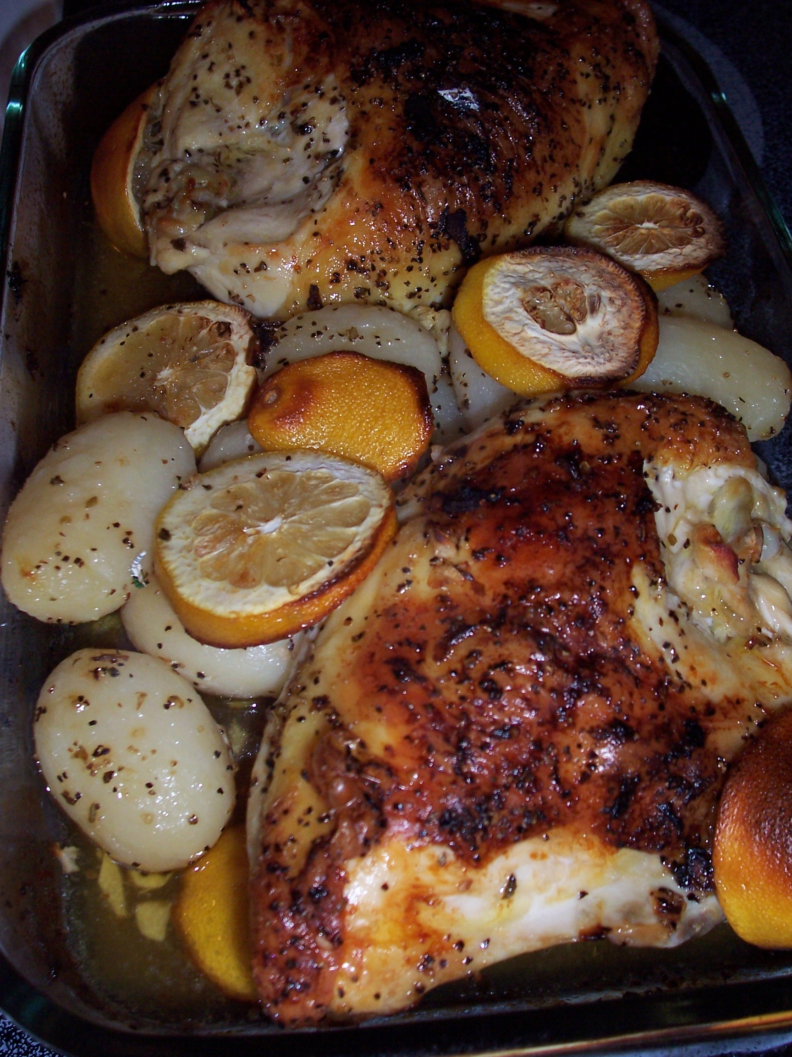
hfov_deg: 34.3
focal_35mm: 42
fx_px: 1281
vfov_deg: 44.8
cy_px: 528
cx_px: 396
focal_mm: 7
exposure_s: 1/60
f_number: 3
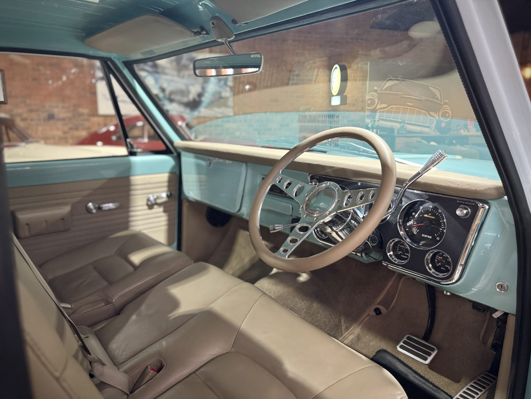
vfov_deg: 56.8
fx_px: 368
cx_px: 266
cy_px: 200
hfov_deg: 71.6
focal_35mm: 24
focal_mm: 6.76
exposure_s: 1/50
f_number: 1.78
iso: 800
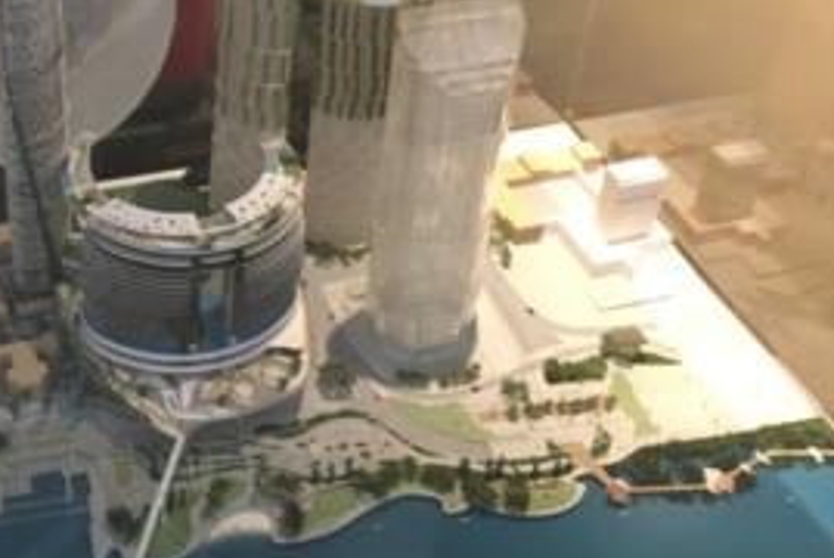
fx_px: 1299
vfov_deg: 23.5
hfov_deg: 35.1
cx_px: 242
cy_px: 33
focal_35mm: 56
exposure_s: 1/20
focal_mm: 4.15
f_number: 2.2
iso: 200
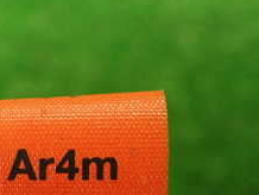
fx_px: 659
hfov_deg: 21.1
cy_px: 253
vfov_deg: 16.0
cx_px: -27
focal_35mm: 88
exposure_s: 1/50
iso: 200
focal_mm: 5.79
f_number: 2.4
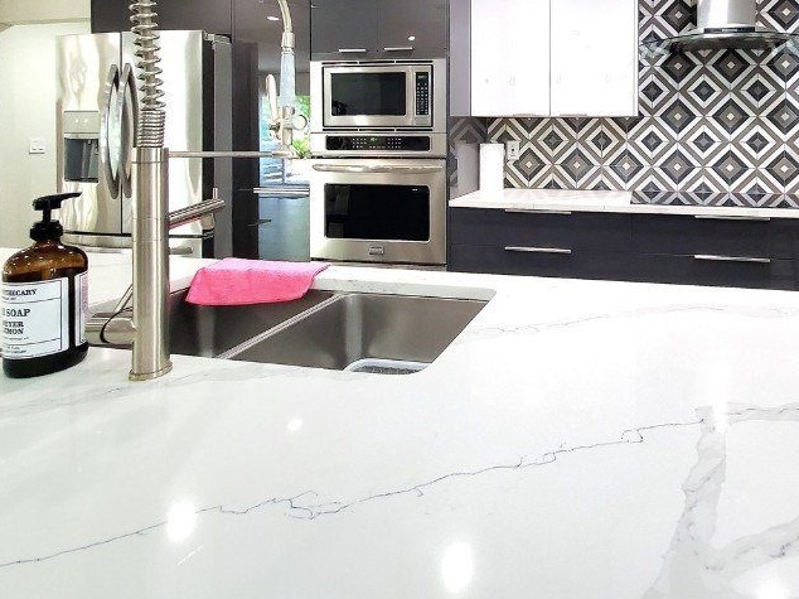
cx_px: 557
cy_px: 131
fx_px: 485
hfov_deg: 75.5
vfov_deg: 59.1
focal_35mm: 21
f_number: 2.2
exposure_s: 1/60.2
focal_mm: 1.8
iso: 320
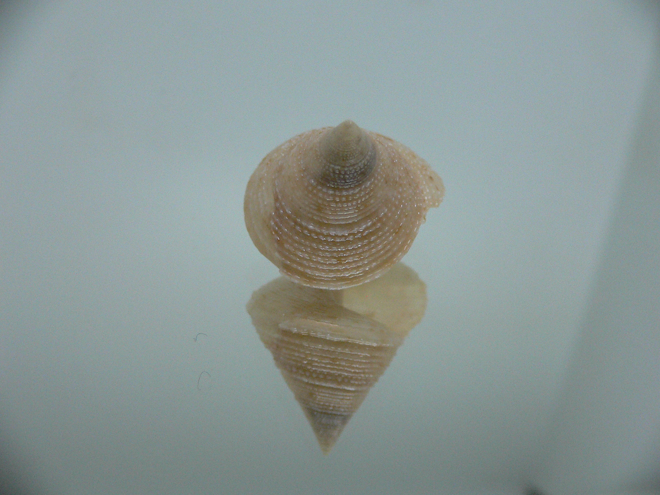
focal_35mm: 35
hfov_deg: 52.6
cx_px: 330
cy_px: 248
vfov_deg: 40.7
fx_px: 667
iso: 200
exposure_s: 1/60
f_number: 2.8
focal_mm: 4.6
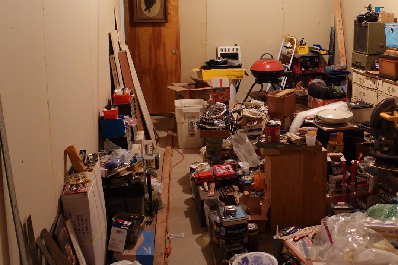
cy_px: 67
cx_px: 270
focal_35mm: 46
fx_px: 508
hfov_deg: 42.1
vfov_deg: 28.8
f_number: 1.8
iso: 800
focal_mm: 9.4
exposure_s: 1/15
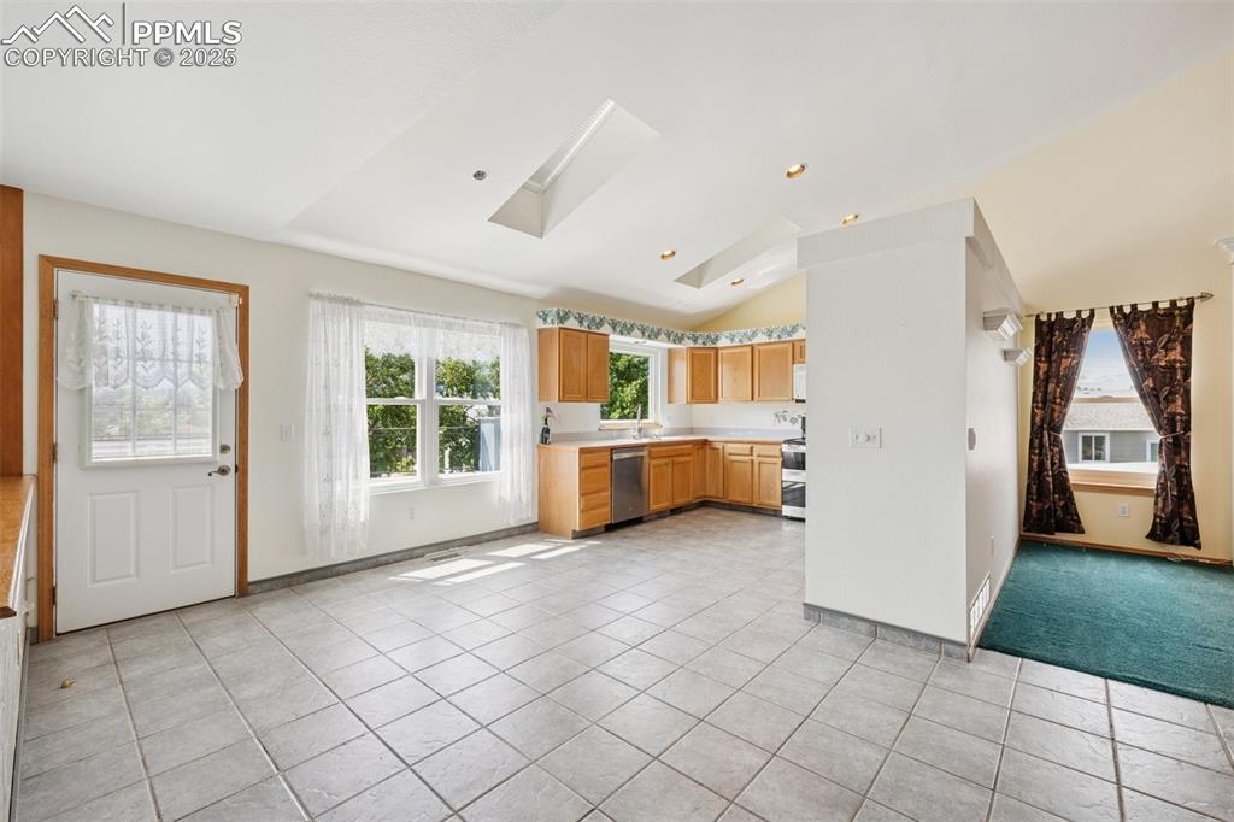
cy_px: 411
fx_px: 514
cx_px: 617
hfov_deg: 100.4
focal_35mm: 15
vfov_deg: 77.3
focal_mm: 15
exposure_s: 1/10
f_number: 11
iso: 100
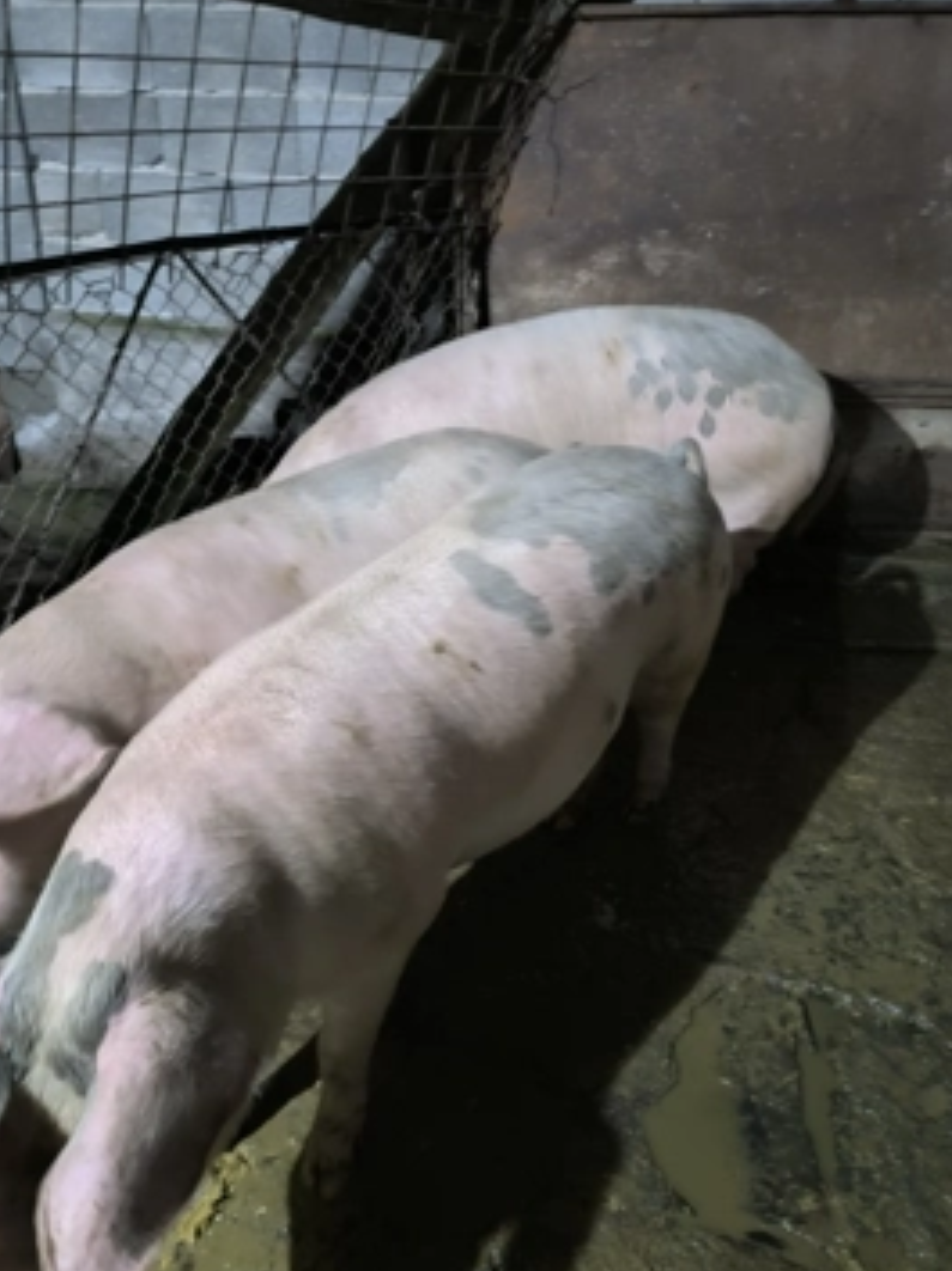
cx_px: 471
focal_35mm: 26
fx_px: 955
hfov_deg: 53.0
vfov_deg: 67.3
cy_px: 625
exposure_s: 1/5
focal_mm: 6.14
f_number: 1.65
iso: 5000
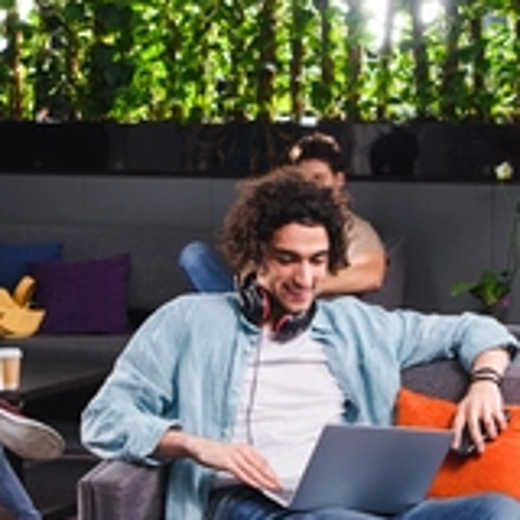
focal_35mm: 121
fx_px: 2056
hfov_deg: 14.4
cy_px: 406
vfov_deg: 14.3
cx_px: 276
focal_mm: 38
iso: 500
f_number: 3.5
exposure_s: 1/160
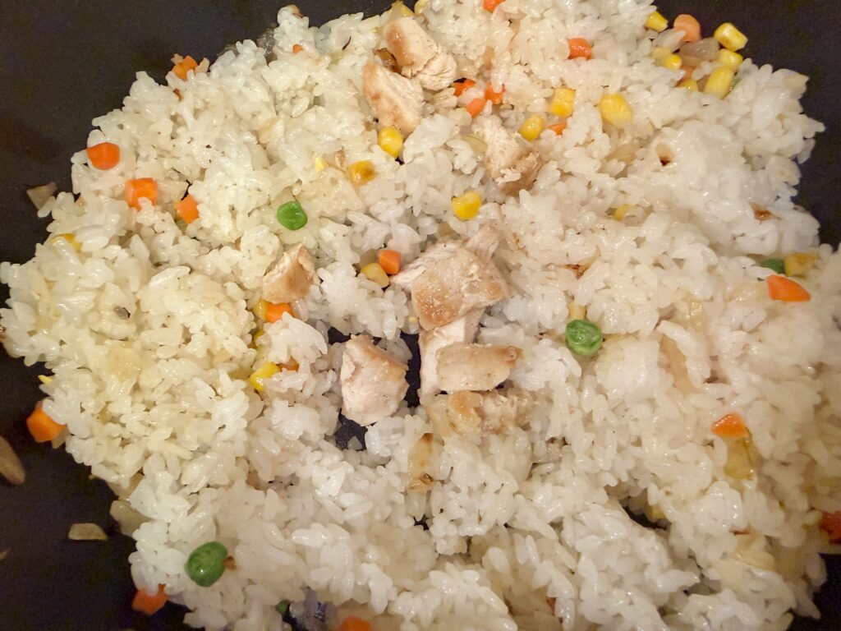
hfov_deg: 71.6
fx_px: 583
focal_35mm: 24
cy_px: 316
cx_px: 420
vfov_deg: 56.8
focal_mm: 2.22
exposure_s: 1/50
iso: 320
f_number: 2.2
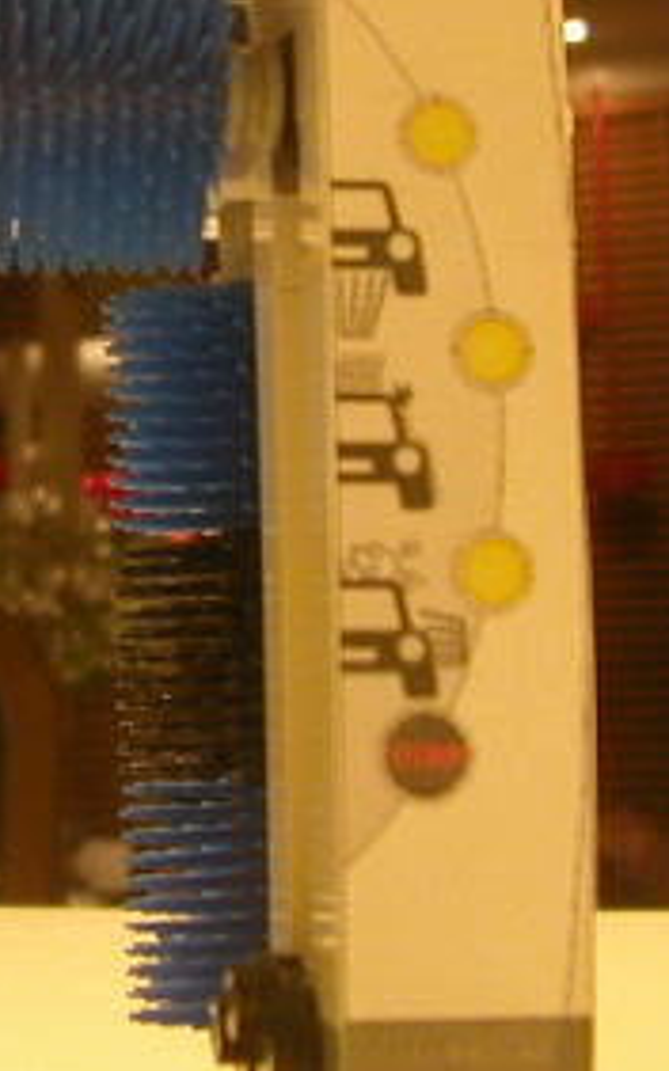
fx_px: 2599
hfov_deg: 14.2
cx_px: -133
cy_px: 418
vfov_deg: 23.3
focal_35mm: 89
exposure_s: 1/29.2
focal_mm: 5.6
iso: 150
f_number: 2.7
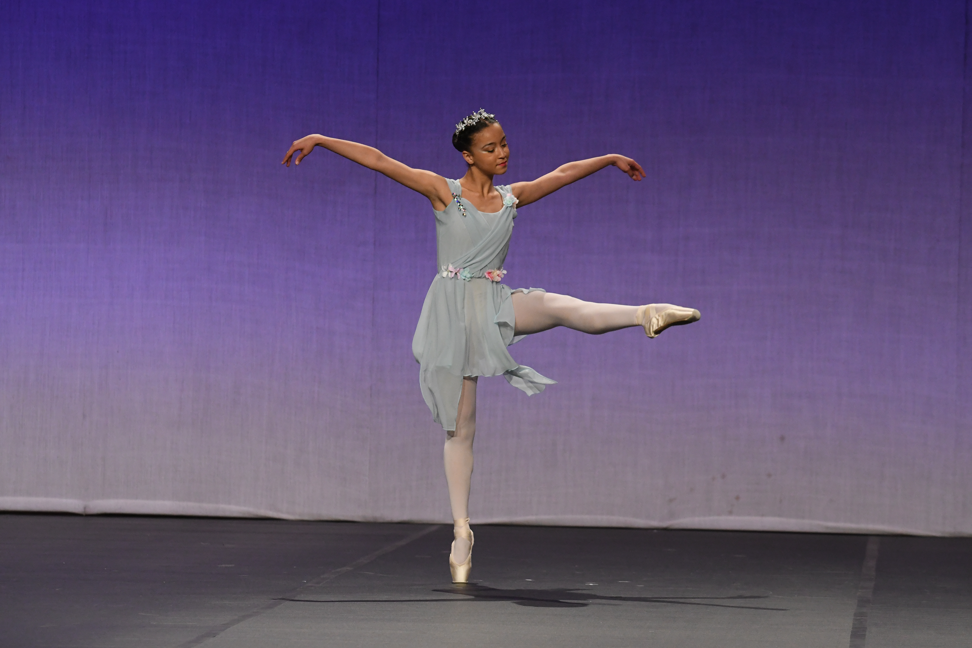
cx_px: 486
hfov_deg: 10.5
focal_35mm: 195
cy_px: 324
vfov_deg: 7.0
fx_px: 5265
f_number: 3.5
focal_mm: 130
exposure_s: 1/500
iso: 3200
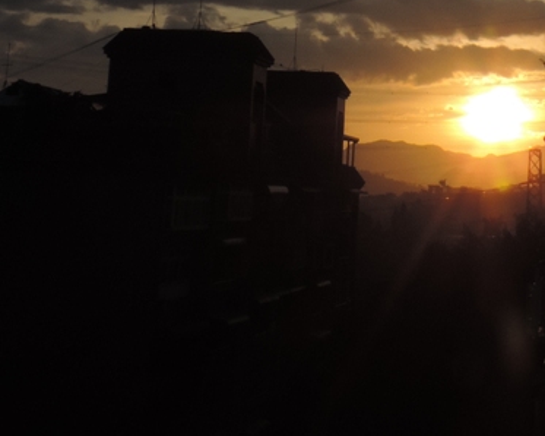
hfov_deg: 24.8
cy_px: 28
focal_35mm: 75
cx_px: 467
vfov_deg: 19.9
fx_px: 1209
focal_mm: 4.9
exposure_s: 1/400
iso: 80
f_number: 7.6
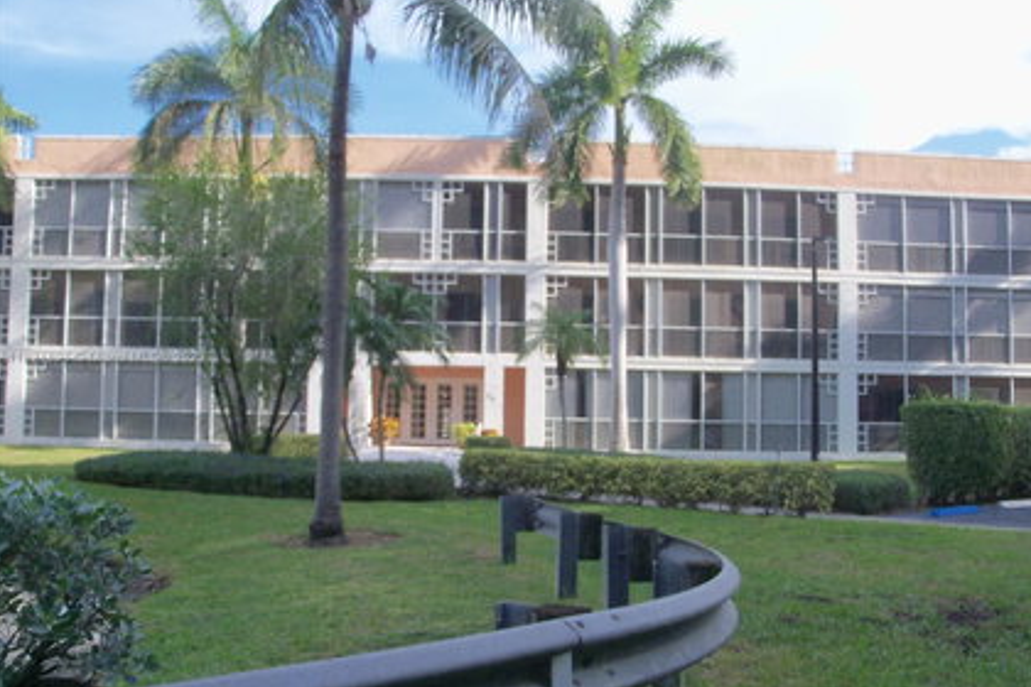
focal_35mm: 37
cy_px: 358
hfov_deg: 51.9
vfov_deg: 35.9
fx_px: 1060
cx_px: 519
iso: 160
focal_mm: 6.3
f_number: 3
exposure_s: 1/400
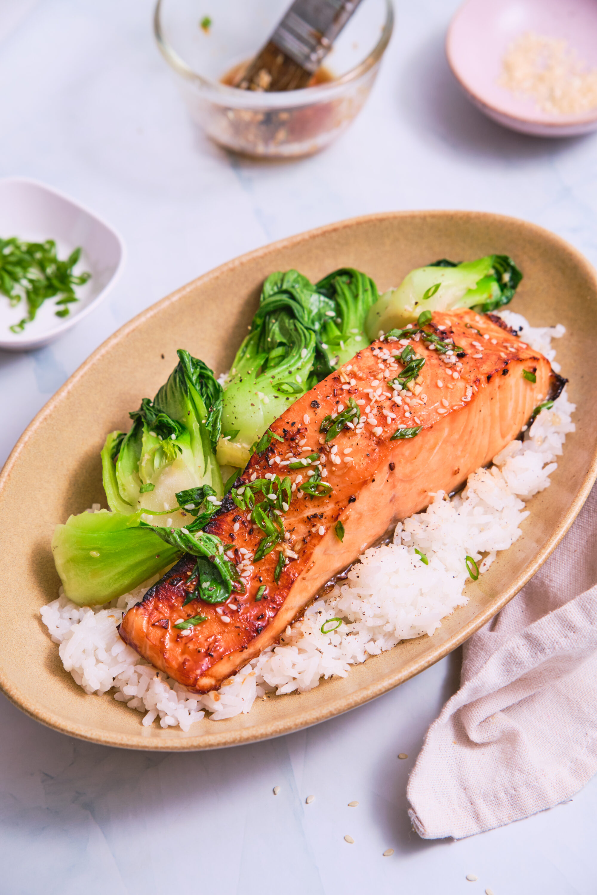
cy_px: 448
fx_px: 2164
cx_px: 298
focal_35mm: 87
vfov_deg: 23.4
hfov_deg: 15.7
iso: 160
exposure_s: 1/125
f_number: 5.6
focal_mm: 57.9
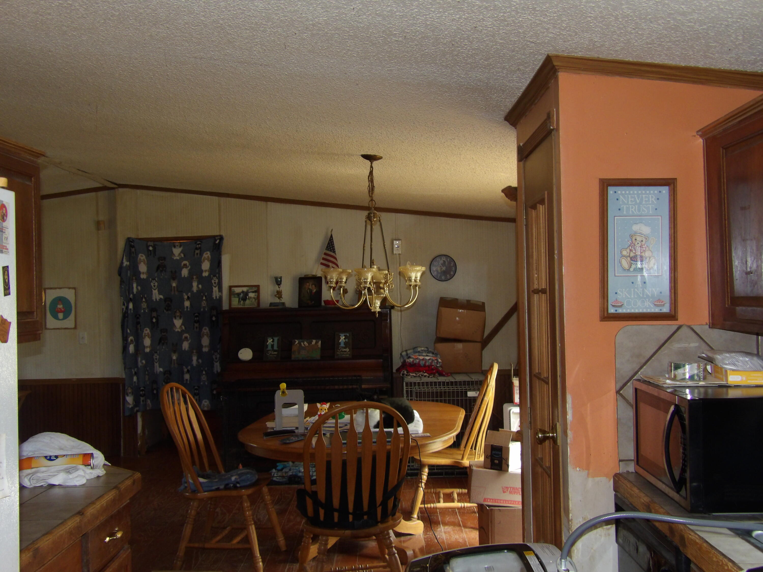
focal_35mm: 39
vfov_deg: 36.8
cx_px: 382
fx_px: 860
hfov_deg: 47.9
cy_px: 286
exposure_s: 1/32
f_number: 3.7
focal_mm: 7
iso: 200
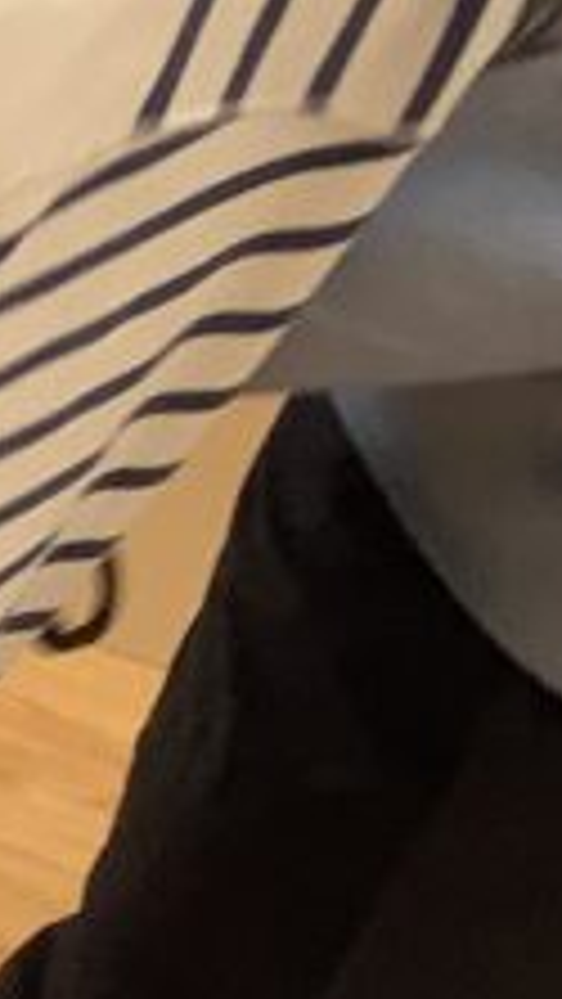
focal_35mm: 156
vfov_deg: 13.5
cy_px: -81
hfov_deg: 6.4
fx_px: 4130
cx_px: -1668
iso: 80
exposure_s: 1/50
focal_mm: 3.3
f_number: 2.4
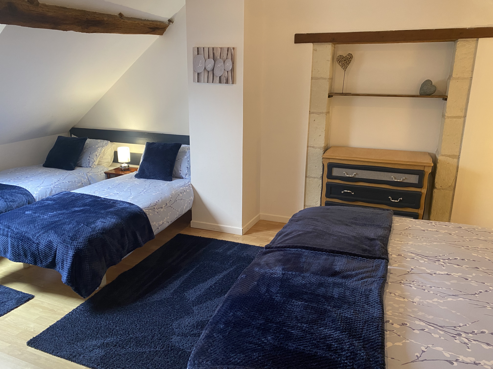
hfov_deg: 67.3
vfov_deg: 53.1
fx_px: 370
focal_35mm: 26
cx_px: 246
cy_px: 184
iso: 125
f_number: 1.8
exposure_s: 1/50
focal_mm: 4.25
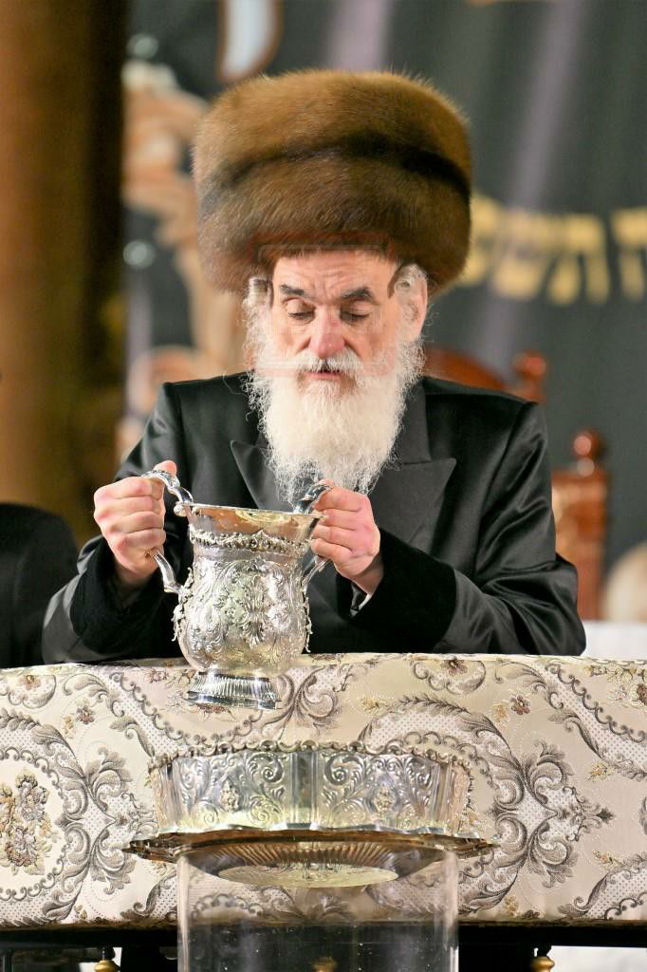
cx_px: 324
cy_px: 486
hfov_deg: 4.6
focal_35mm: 300
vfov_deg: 6.9
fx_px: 8092
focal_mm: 200
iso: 400
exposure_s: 1/250
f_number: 2.8
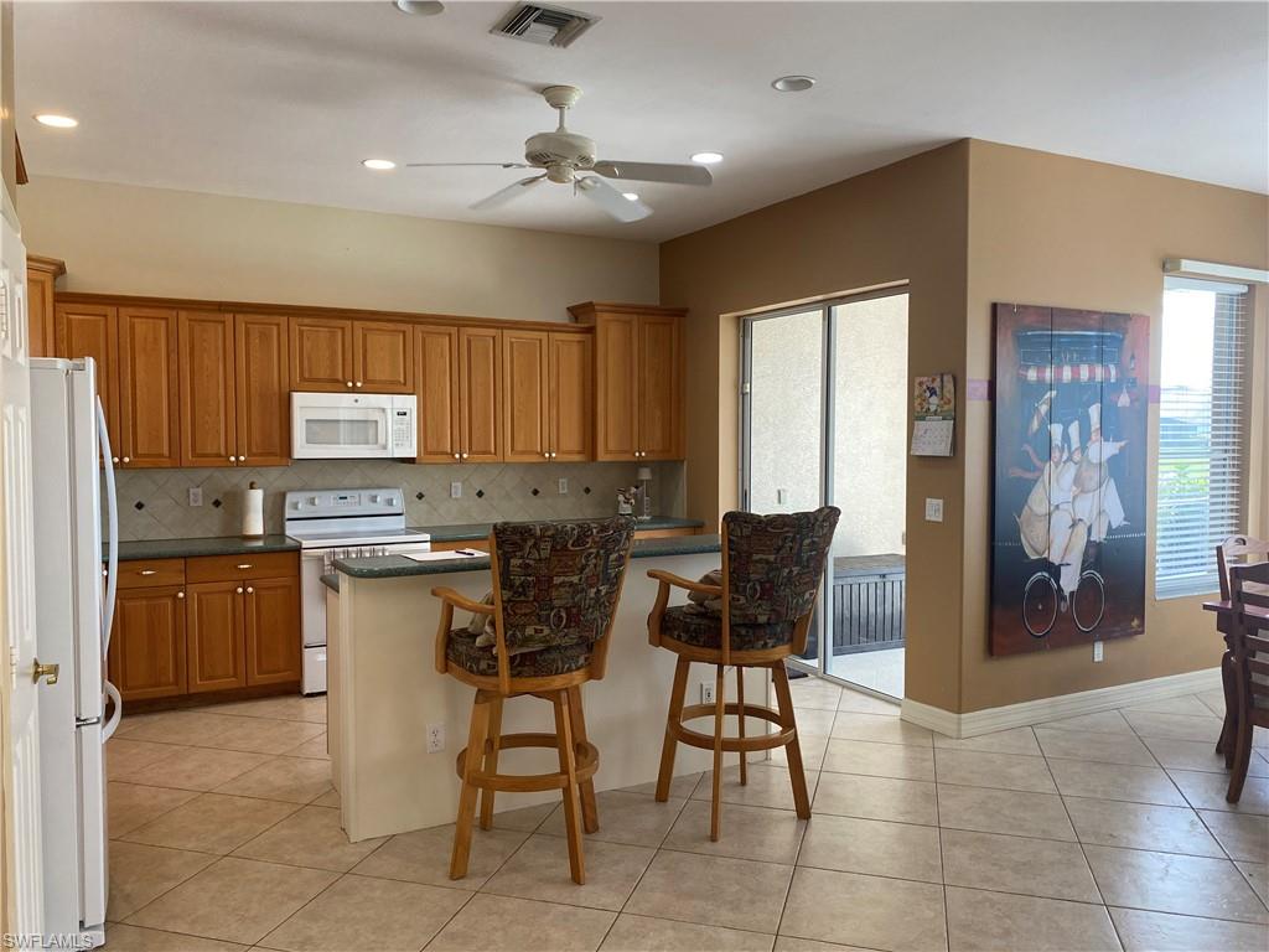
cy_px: 476
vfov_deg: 53.1
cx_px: 634
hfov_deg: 67.3
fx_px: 953
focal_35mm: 26
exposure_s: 1/120
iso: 125
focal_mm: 4.25
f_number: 1.8
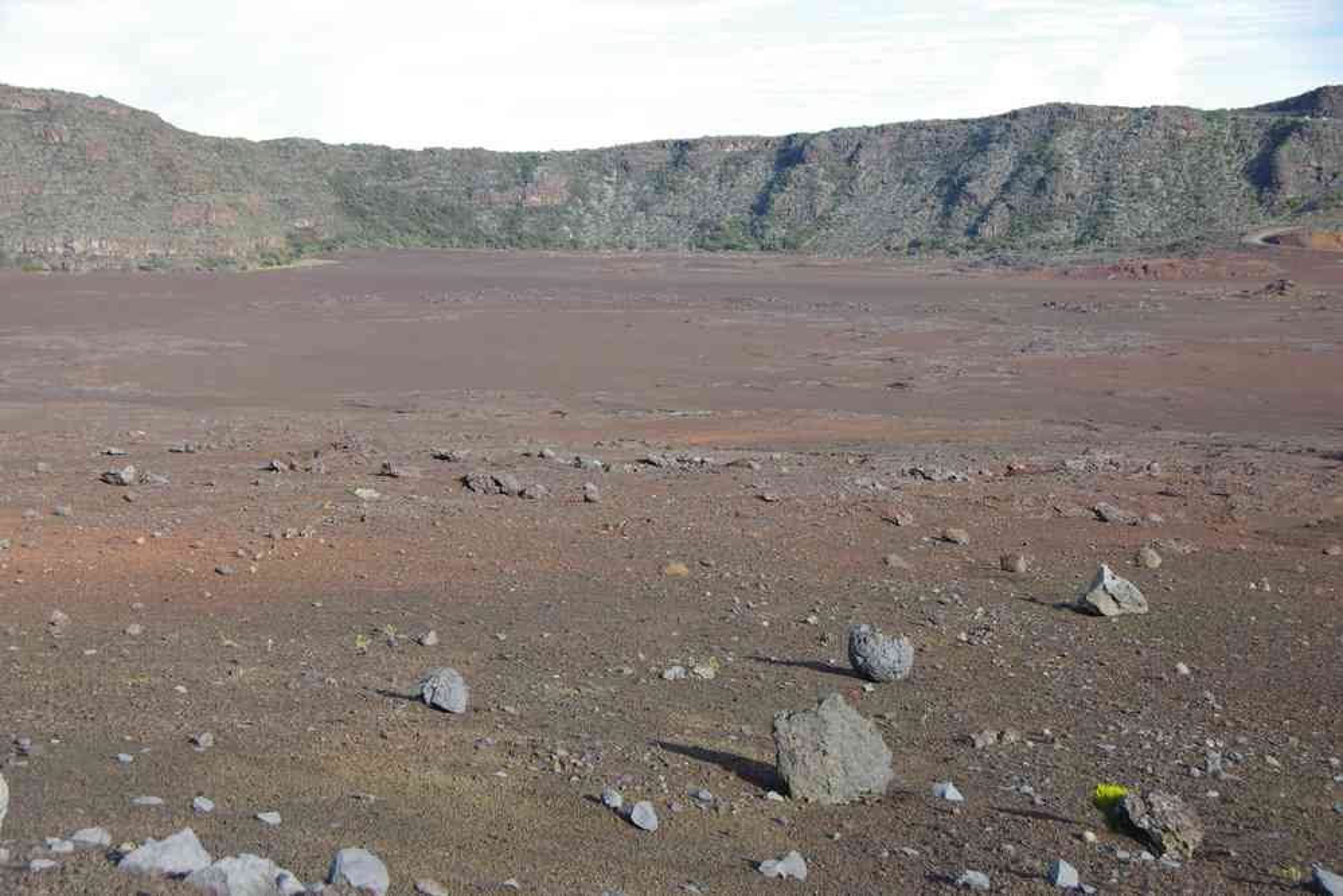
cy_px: 448
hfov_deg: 31.4
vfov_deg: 21.2
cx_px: 672
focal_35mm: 64
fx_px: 2387
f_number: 7.1
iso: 200
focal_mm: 42.5
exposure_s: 1/80
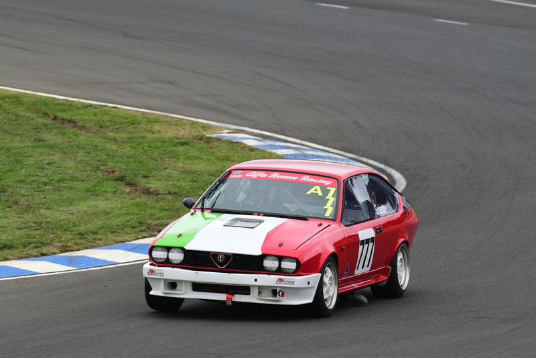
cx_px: 268
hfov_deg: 3.0
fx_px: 10276
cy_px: 179
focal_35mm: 690
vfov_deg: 2.0
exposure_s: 1/640
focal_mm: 460
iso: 1000
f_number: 11
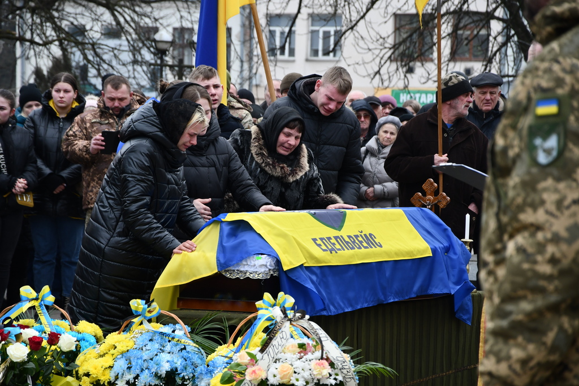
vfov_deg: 8.7
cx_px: 290
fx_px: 2525
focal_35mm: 157
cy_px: 193
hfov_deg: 13.1
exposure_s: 1/500
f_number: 5.6
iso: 500
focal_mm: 105
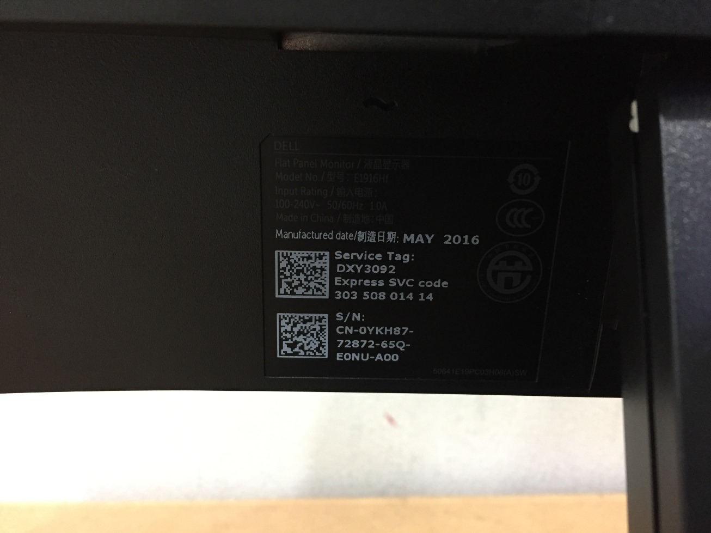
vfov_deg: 48.2
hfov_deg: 61.7
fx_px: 596
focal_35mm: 29
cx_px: 356
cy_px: 266
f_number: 2.2
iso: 250
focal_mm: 4.15
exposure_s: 1/20
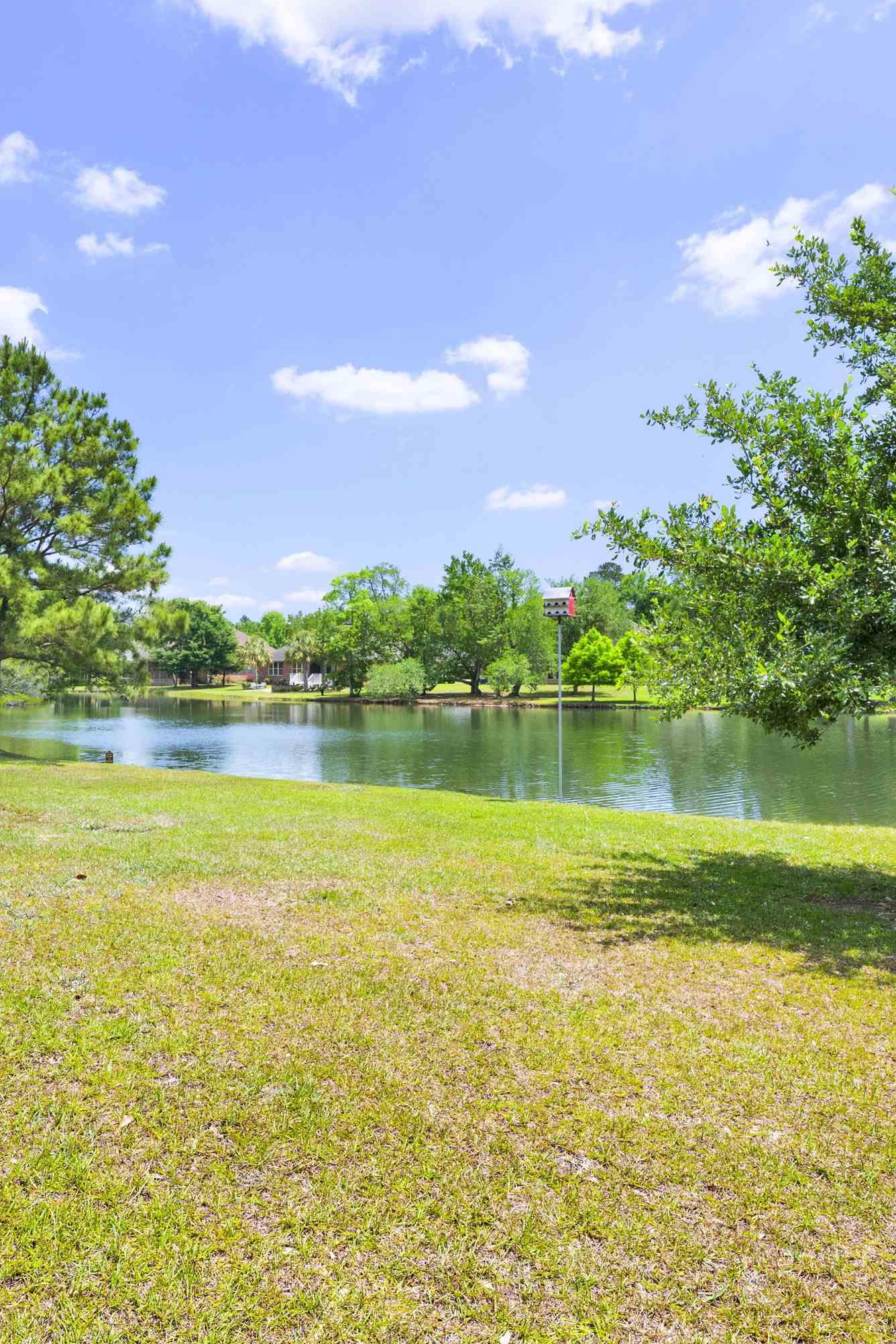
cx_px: 370
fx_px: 887
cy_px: 661
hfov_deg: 53.3
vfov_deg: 74.3
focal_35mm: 24
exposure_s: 1/250
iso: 400
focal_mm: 15.5
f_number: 11
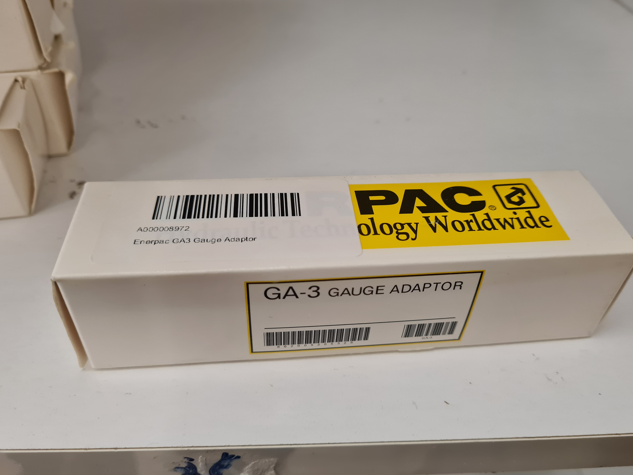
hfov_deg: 65.3
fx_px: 494
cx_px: 323
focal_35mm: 27
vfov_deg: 51.4
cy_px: 241
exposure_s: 1/50
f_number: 1.8
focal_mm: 5.4
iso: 400
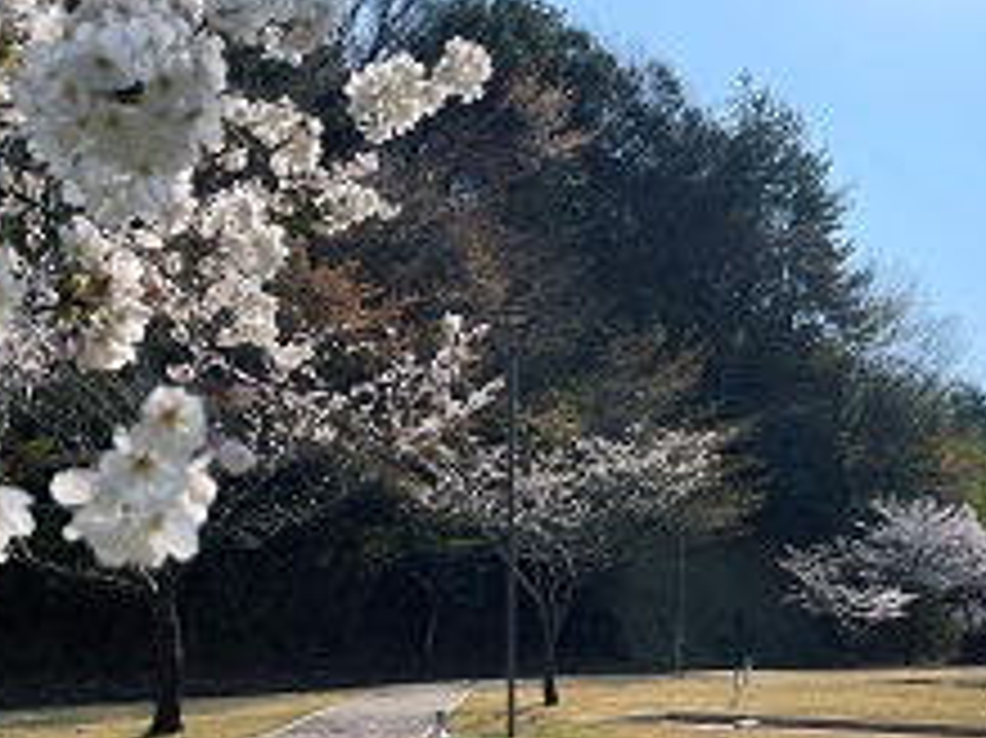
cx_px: 482
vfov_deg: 29.5
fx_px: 1366
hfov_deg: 39.7
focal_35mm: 48
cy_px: 605
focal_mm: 4.2
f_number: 1.6
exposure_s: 1/3300
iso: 32
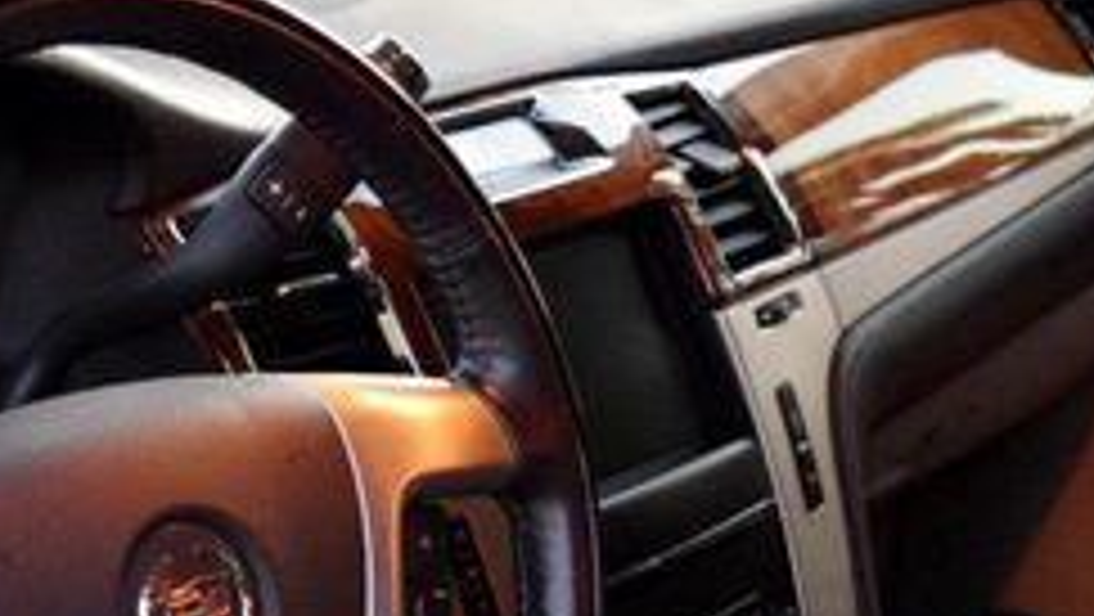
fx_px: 3001
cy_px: 632
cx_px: 248
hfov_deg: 20.5
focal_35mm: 103
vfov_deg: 11.6
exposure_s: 1/30
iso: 3200
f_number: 4
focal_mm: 25
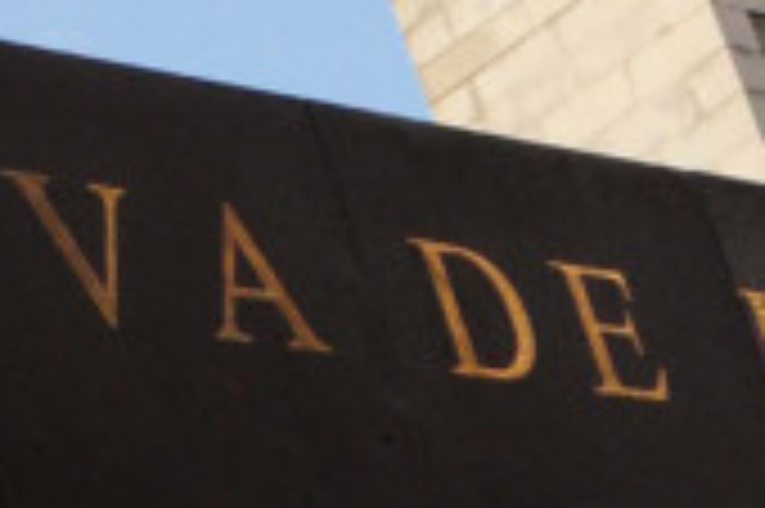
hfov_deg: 7.9
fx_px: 5392
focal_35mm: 254
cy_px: 339
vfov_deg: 5.4
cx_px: 1287
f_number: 11
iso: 500
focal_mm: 24
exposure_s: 1/250
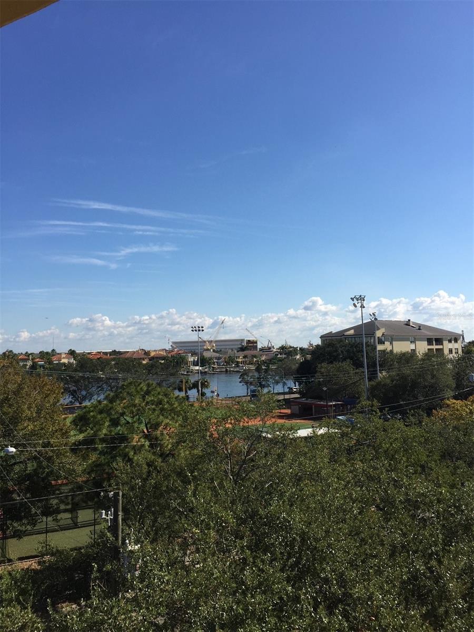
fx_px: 529
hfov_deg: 48.2
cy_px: 316
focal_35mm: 29
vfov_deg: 61.7
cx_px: 237
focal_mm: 4.15
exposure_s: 1/2326
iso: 32
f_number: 2.2
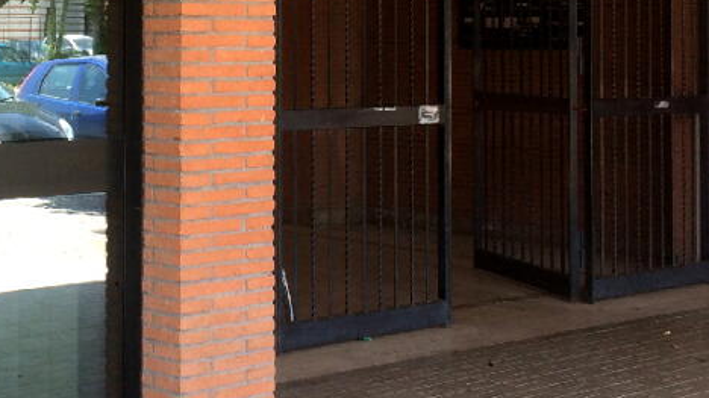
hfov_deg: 25.5
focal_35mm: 81
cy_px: 17
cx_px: 91
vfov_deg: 14.7
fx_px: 1522
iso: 32
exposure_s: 1/194
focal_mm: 4.15
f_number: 2.2
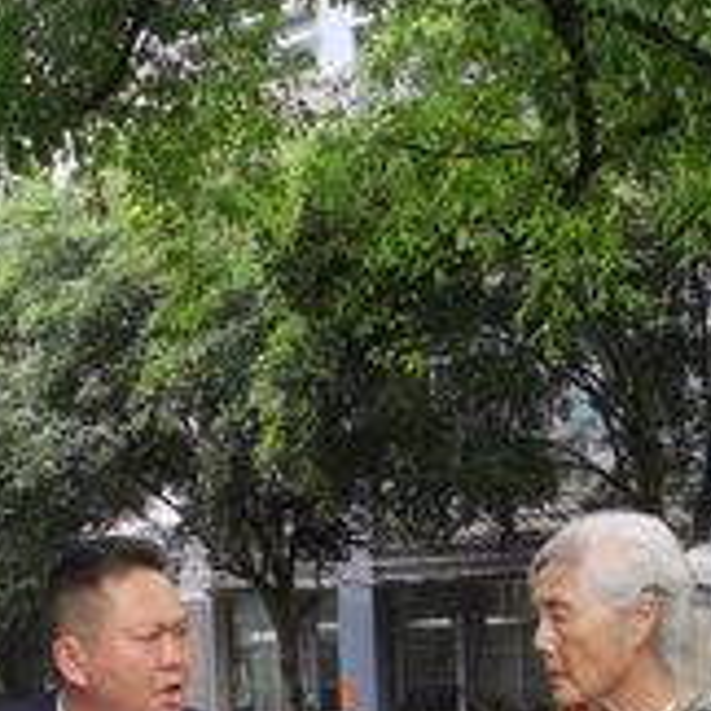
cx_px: 180
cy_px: 729
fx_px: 2184
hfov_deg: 18.4
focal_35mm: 94
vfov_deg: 18.0
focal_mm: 5.58
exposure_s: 1/161
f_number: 1.8
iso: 50
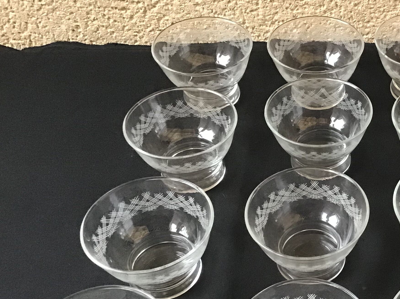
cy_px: 205
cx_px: 373
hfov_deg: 31.4
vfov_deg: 25.1
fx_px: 670
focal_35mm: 58
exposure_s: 1/24
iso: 200
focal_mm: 3.3
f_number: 2.4
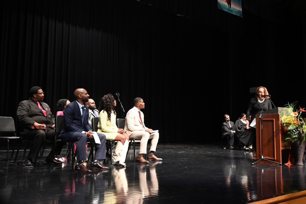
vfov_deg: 37.8
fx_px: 297
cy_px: 102
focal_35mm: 35
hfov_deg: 54.4
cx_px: 153
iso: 2000
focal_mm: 35
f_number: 4
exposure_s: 1/80
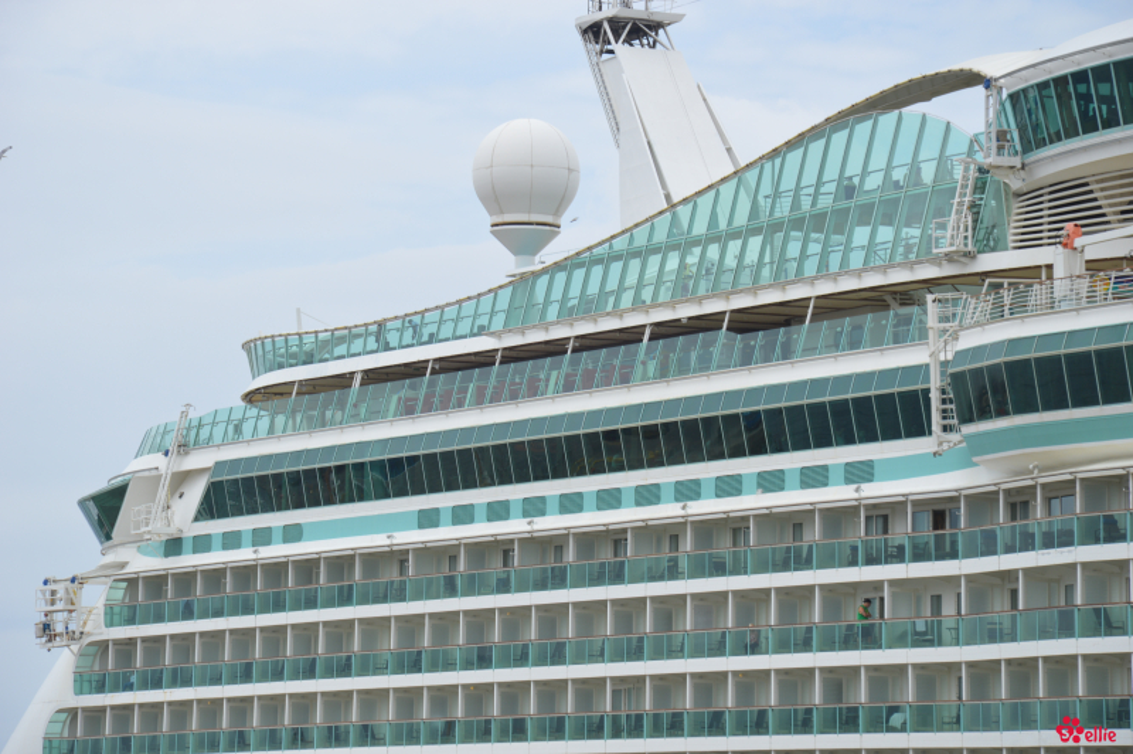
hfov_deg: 13.1
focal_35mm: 158
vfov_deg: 8.7
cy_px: 377
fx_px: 4953
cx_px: 566
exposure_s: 1/250
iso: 100
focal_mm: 105
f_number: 8
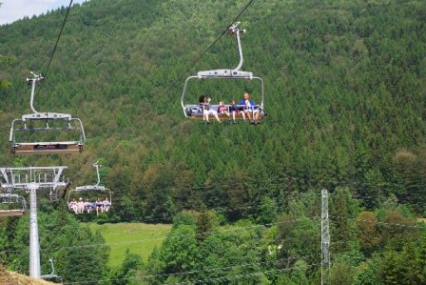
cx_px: 213
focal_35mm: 72
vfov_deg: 18.9
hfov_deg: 28.1
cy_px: 142
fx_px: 852
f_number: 6.7
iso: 100
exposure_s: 1/180
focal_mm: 47.5
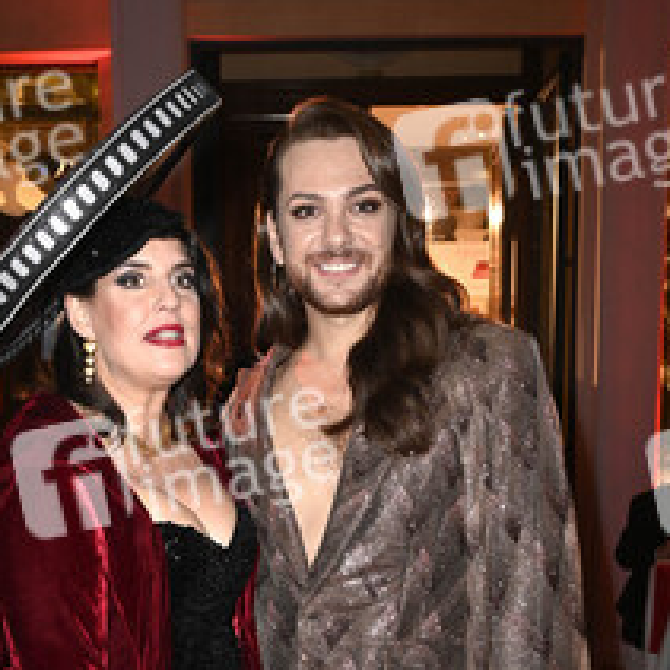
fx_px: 1095
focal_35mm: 50
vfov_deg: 32.1
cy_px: 622
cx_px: 267
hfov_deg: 33.9
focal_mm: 31
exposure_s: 1/60
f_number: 5.6
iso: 1600
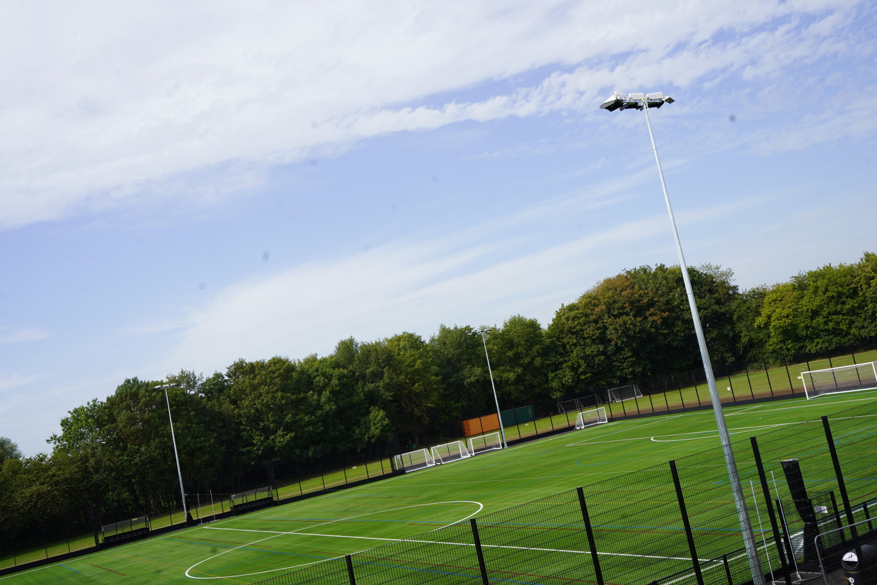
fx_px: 853
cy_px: 292
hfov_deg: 54.4
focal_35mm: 35
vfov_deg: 37.9
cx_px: 438
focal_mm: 35
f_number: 10
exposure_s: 1/125
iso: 100
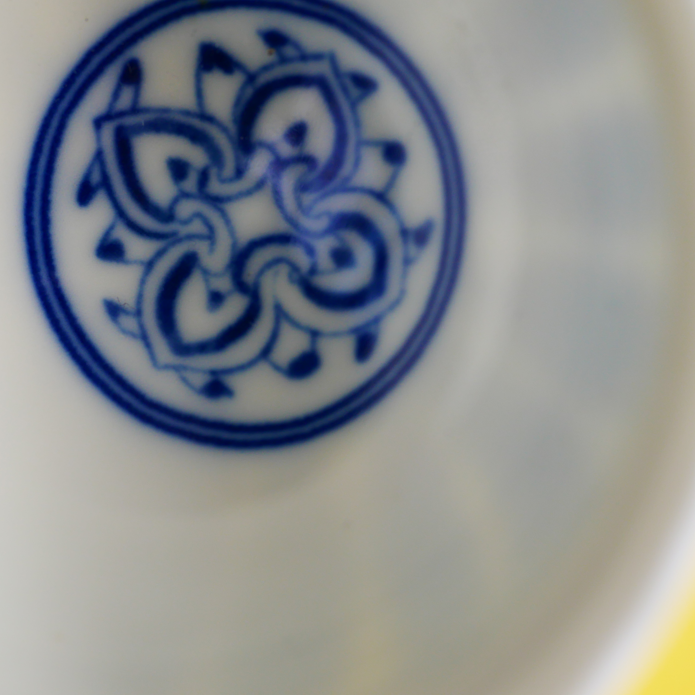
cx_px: 205
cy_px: 266
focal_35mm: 136
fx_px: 3089
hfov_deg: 12.8
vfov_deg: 12.8
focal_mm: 45
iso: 200
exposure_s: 1/250
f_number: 3.5
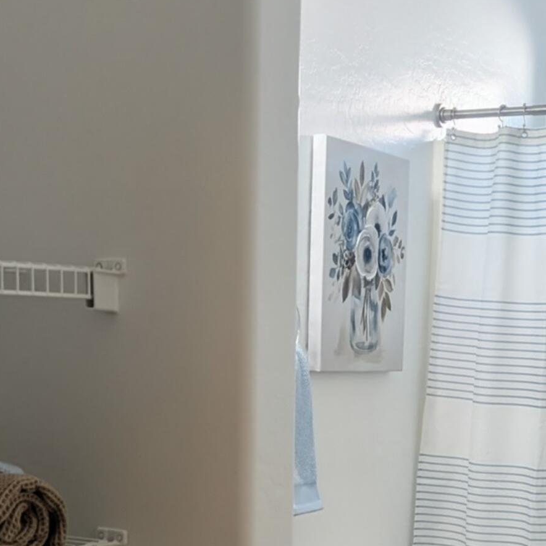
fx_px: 857
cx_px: 273
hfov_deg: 35.4
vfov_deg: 32.6
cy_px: 541
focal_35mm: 48
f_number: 1.68
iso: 24
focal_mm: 6.9
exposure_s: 1/30
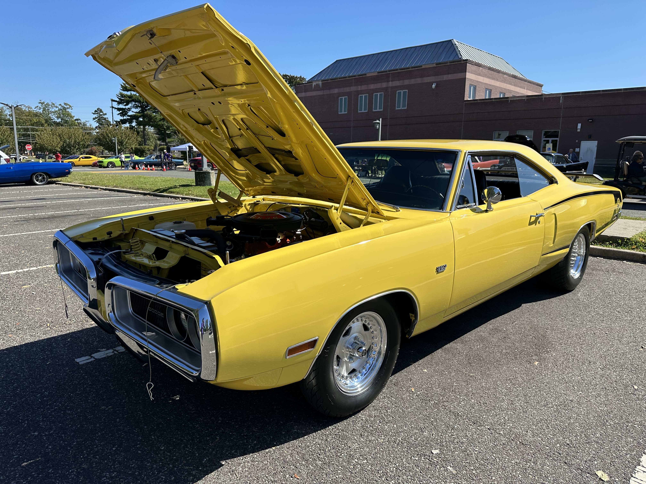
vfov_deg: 56.8
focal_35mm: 24
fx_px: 448
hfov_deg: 71.6
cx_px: 323
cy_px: 242
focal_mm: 6.86
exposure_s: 1/4016
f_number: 1.78
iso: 80
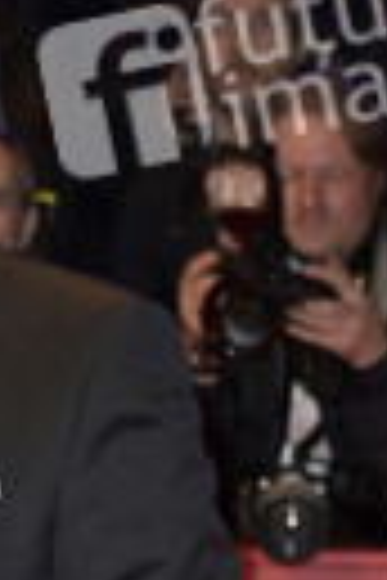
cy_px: 746
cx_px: -140
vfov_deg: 8.4
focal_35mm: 241
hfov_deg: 5.7
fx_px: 3886
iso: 800
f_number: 5
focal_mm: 78
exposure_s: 1/250
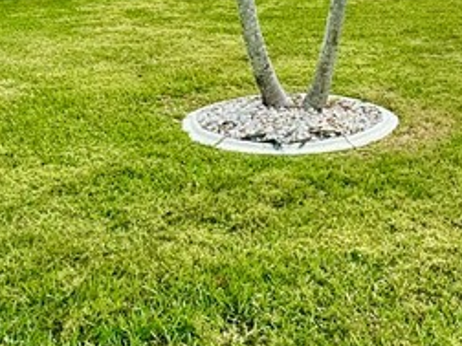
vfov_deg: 23.2
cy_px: -82
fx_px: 761
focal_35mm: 57
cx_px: 334
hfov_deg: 33.3
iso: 40
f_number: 2.2
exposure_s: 1/1789
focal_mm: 2.22
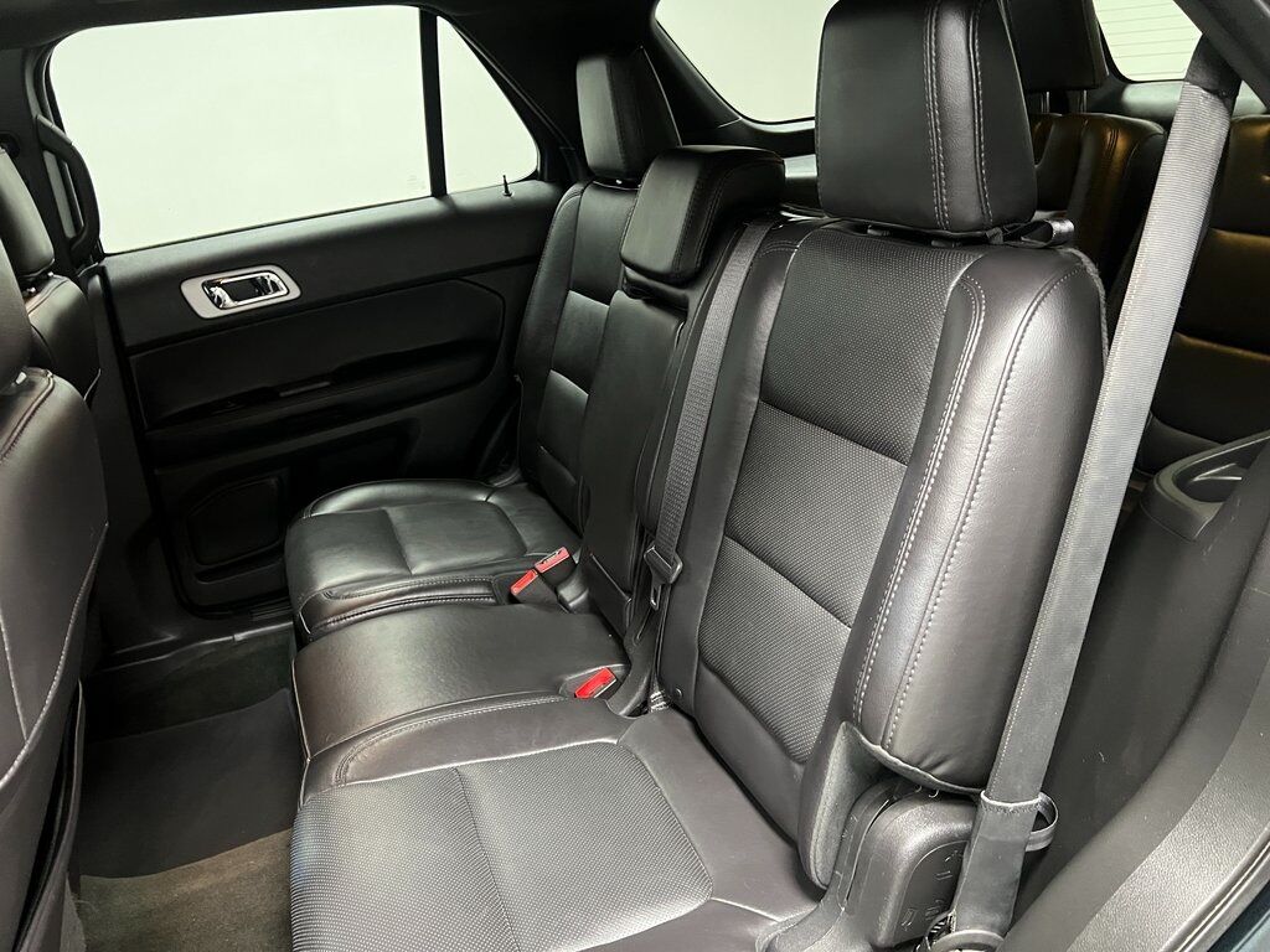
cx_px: 635
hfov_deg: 67.3
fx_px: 954
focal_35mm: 26
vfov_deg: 53.1
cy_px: 476
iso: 640
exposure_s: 1/30
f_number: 1.5
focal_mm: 5.7
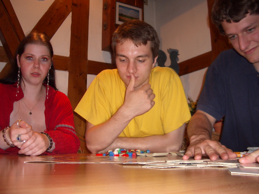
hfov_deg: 52.6
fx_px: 262
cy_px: 97
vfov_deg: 40.7
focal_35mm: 35
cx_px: 130
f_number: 2.6
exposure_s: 1/40
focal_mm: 5.8
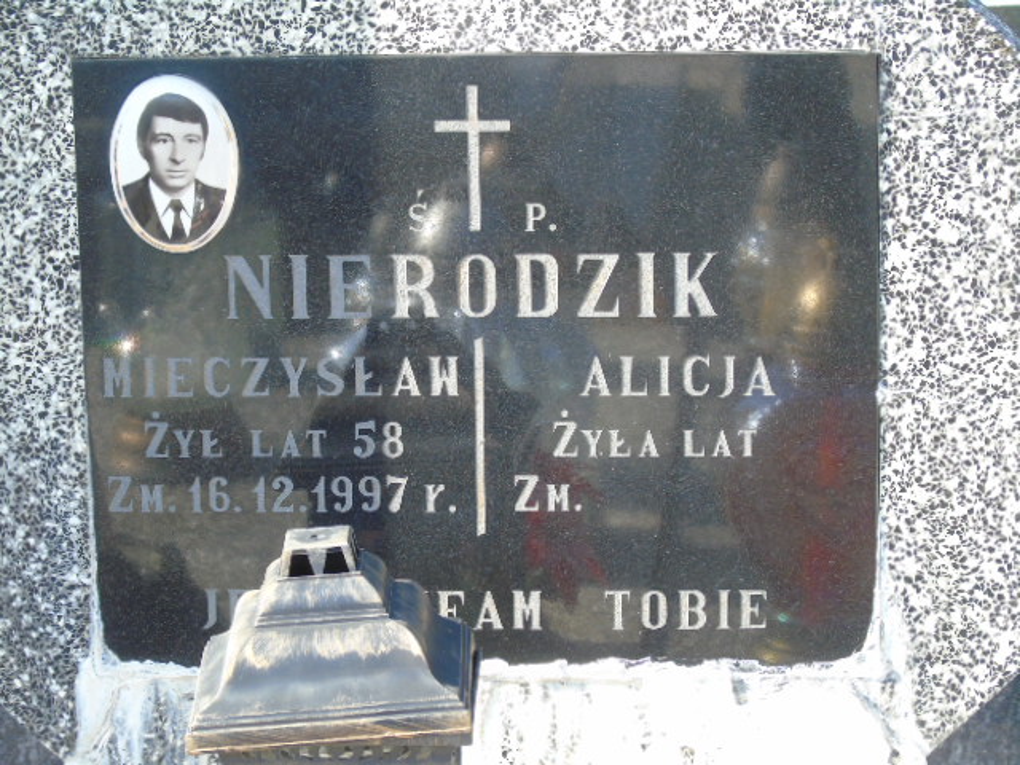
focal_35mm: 162
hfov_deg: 12.2
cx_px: 510
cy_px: 382
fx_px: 4774
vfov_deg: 9.2
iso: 250
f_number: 4.9
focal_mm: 29
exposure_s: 1/125
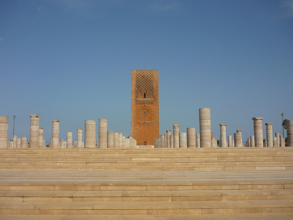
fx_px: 279
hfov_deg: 55.4
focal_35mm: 33
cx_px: 146
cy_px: 110
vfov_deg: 42.9
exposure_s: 1/400
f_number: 8
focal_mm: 5.5
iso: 100
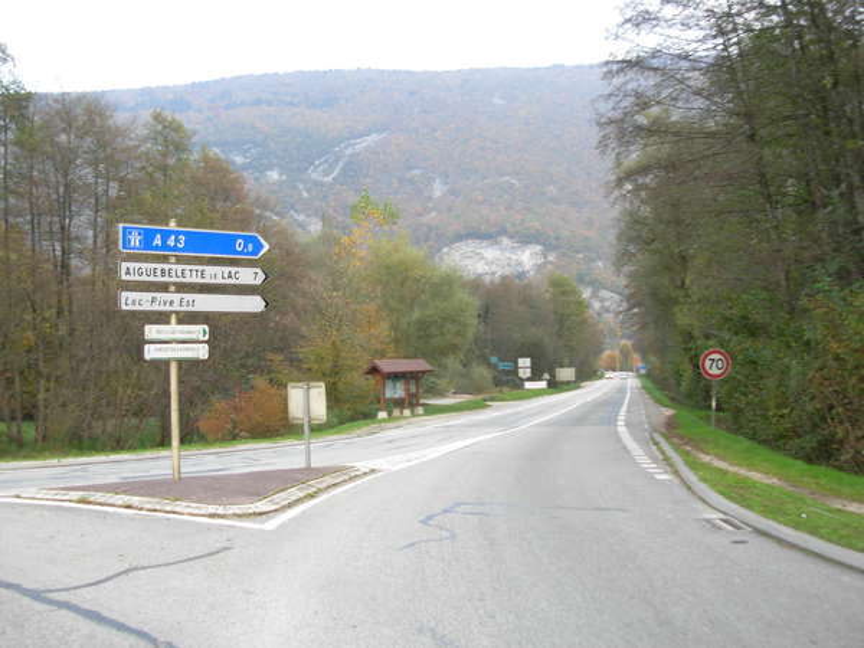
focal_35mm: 38
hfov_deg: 49.0
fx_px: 948
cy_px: 324
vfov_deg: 37.7
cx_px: 432
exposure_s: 1/85.4
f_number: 2.9
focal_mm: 6.3
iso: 79
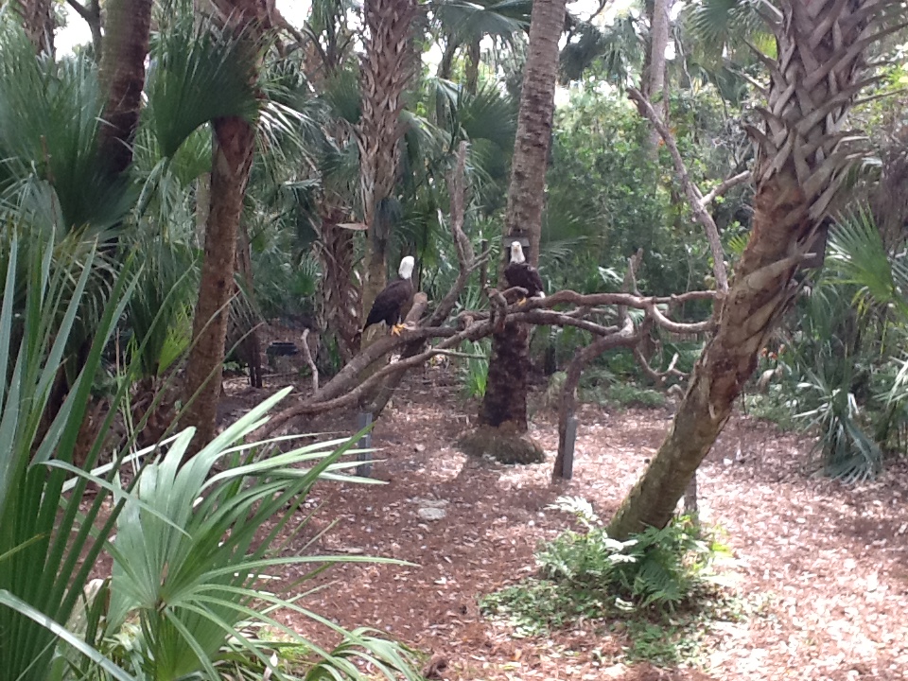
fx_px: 839
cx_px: 454
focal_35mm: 32
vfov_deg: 44.2
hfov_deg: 56.8
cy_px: 340
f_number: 2.4
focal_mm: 2.03
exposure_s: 1/134
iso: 64
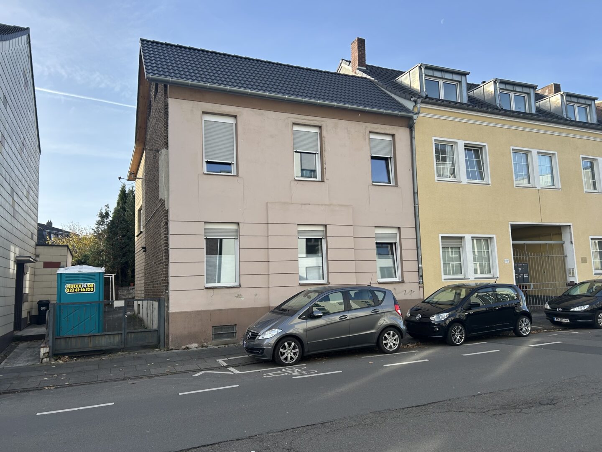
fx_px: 452
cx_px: 301
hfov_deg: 67.3
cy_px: 226
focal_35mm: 26
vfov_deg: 53.1
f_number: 1.5
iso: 50
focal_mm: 5.7
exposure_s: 1/1361
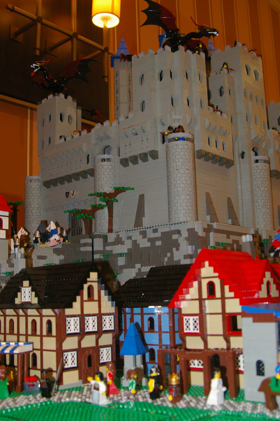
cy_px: 208
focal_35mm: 43
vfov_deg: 45.5
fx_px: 503
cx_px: 143
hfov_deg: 31.1
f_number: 5.6
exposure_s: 1/45
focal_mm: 28
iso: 800
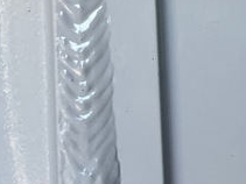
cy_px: -116
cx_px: 534
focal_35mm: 126
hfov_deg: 13.0
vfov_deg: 11.2
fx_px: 895
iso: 40
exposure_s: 1/155
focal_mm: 5.1
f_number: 1.6
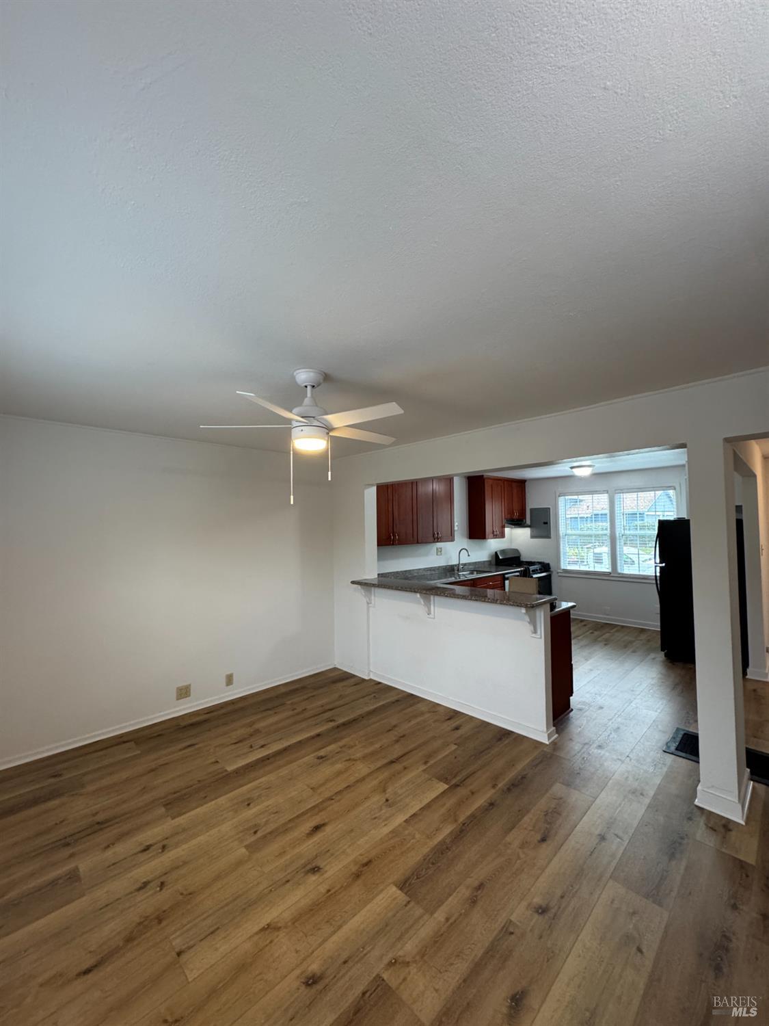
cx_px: 384
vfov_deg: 102.1
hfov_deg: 85.7
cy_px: 513
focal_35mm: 14
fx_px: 415
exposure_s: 1/120
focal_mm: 2.22
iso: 250
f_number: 2.2
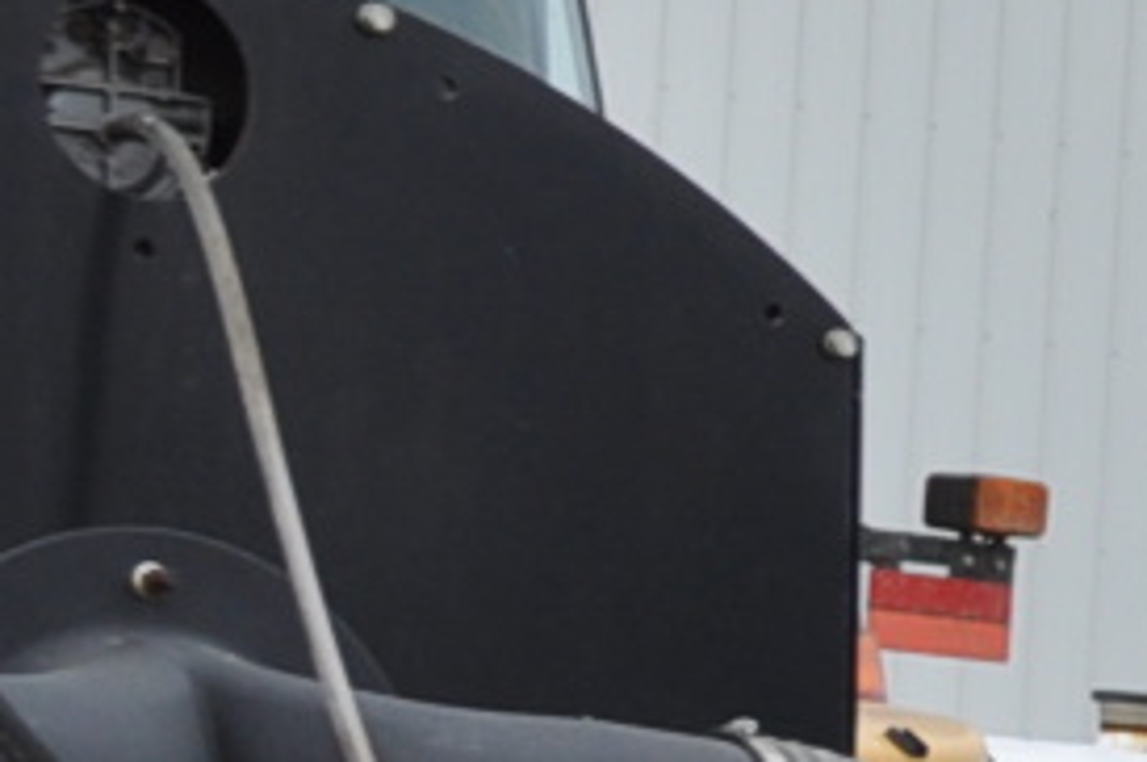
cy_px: 1419
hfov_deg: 6.9
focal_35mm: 258
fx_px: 8210
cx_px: 3851
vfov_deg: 5.2
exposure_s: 1/200
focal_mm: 22
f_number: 7.1
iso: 200
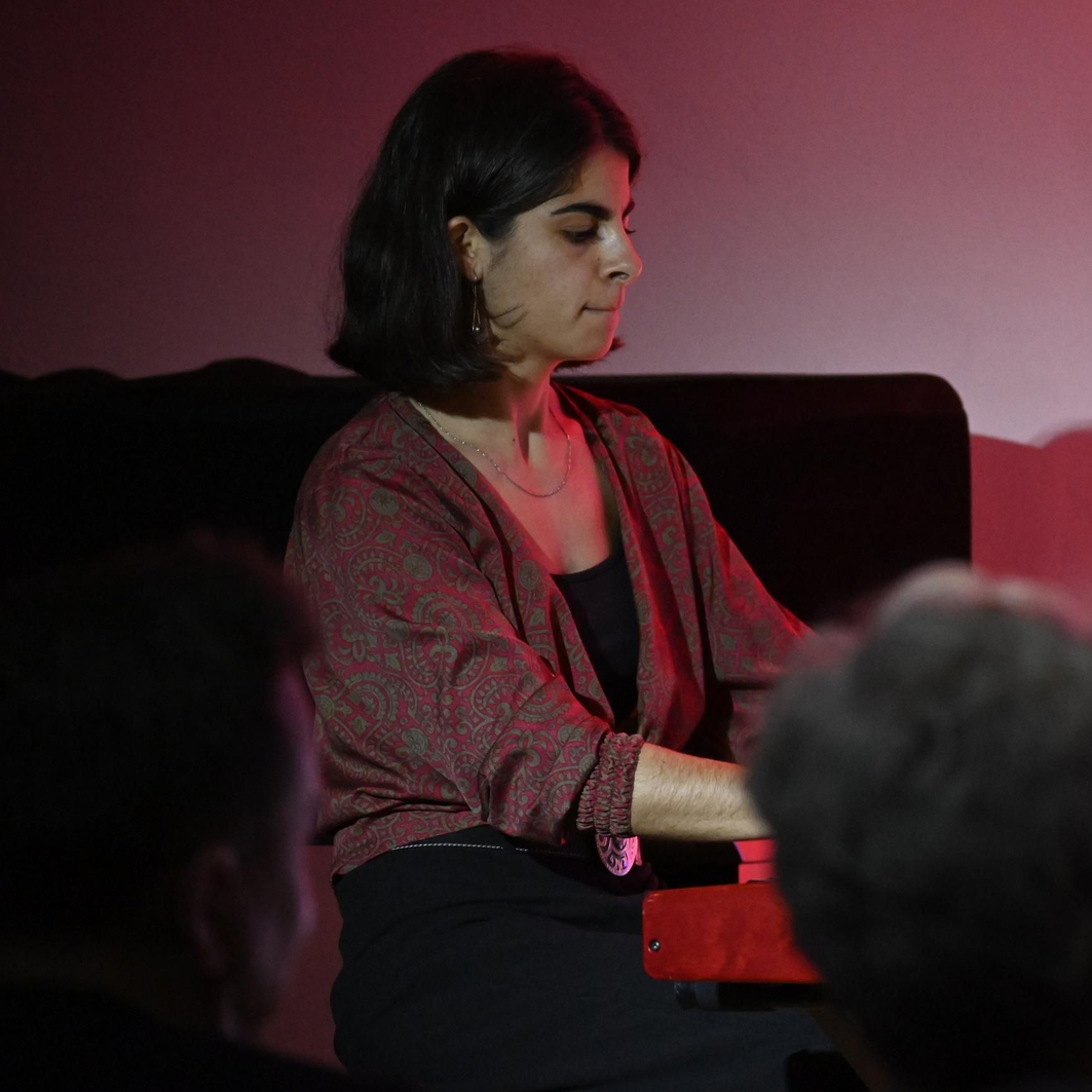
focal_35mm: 317
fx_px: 11301
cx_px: 781
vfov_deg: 5.5
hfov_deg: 5.5
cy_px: 545
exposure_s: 1/160
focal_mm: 165
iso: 5000
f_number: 5.6
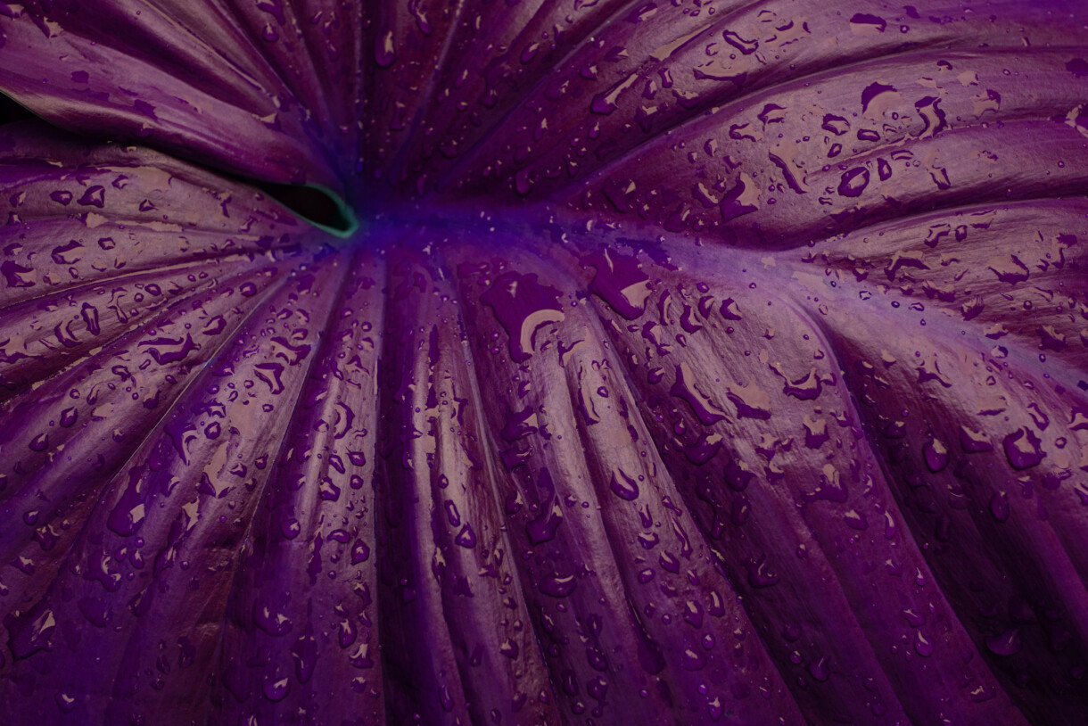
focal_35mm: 36
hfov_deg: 53.1
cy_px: 363
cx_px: 544
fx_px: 1088
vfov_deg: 36.9
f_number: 4.5
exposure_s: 1/60
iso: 320
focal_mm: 24
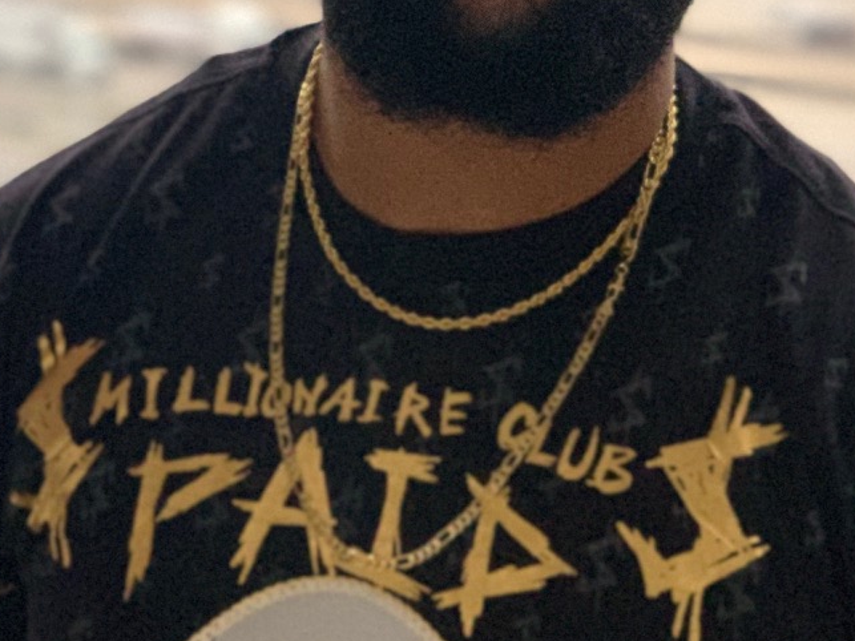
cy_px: 194
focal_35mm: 163
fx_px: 4025
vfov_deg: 9.1
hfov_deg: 12.1
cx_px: 257
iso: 320
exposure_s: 1/60
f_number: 2.4
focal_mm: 6
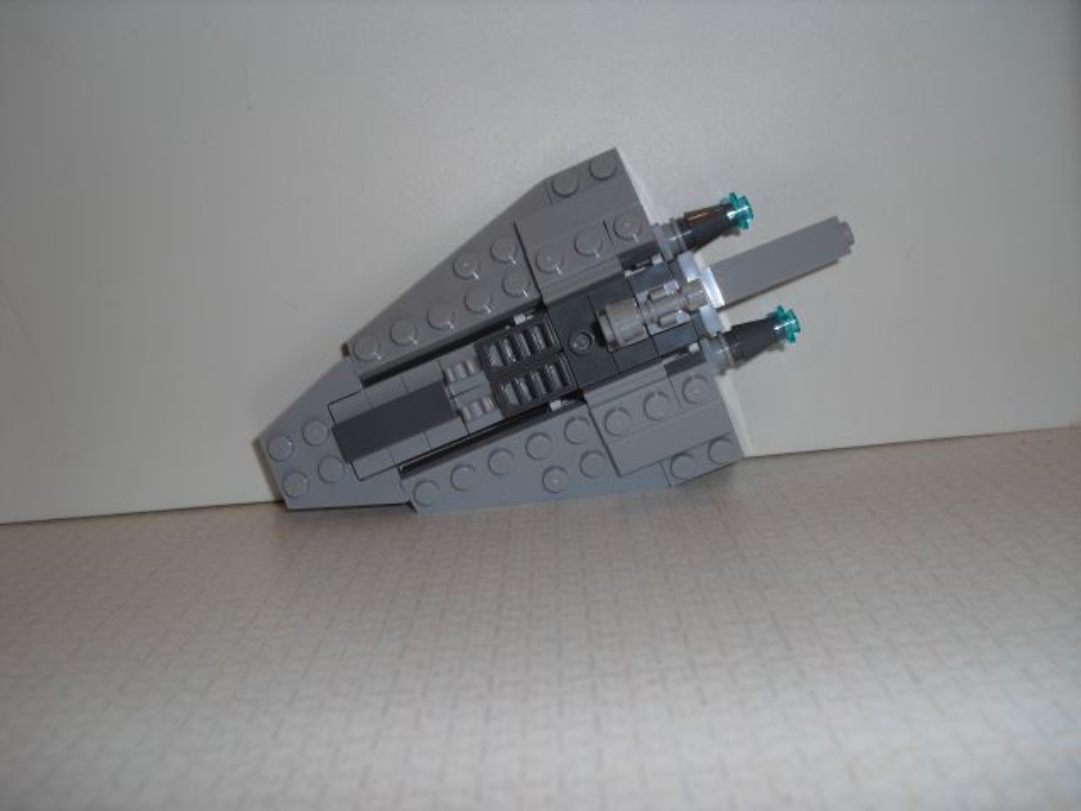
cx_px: 540
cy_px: 406
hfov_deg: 51.4
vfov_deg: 39.7
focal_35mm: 36
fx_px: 1124
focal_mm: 6.3
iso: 64
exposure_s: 1/60
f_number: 3.1
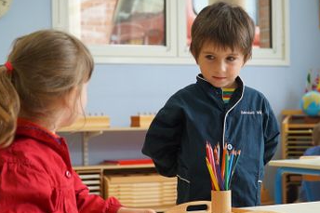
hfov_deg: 24.8
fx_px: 729
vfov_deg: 16.6
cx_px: 172
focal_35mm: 82
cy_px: 124
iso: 500
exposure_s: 1/160
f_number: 4
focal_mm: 41
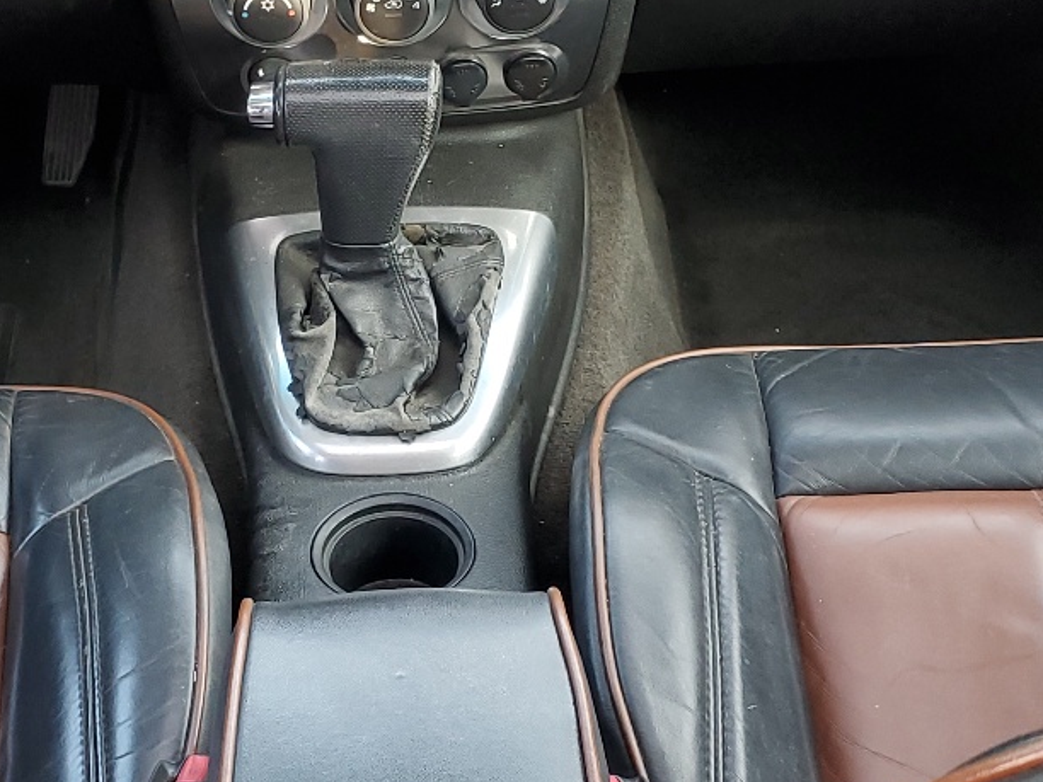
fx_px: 2049
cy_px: 351
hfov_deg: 28.4
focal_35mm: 68
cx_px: 365
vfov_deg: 21.6
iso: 66
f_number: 1.5
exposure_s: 1/60.2
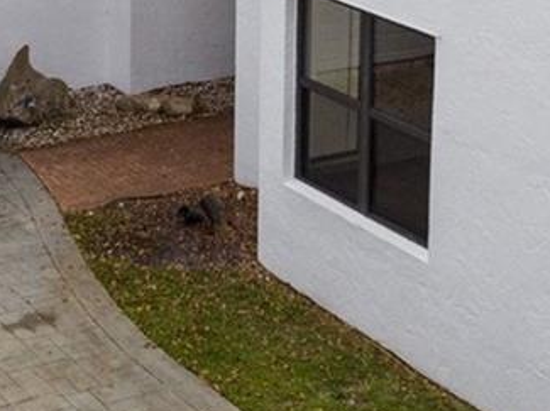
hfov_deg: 16.7
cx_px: 184
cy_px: -70
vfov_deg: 12.3
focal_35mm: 118
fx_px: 1873
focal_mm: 12.29
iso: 380
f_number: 2.8
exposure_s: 1/100
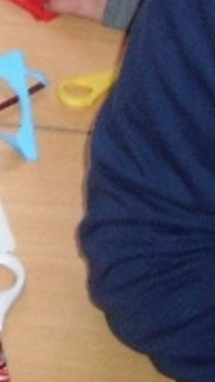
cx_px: -327
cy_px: -163
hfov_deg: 6.3
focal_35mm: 183
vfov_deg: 11.4
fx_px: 1852
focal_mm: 6.3
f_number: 2.8
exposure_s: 1/45
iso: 100
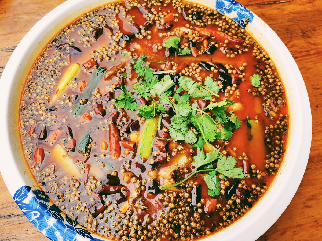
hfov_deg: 65.3
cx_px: 161
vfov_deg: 51.4
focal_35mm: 27
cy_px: 120
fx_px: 251
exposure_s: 1/455
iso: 50
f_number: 1.6
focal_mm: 5.56
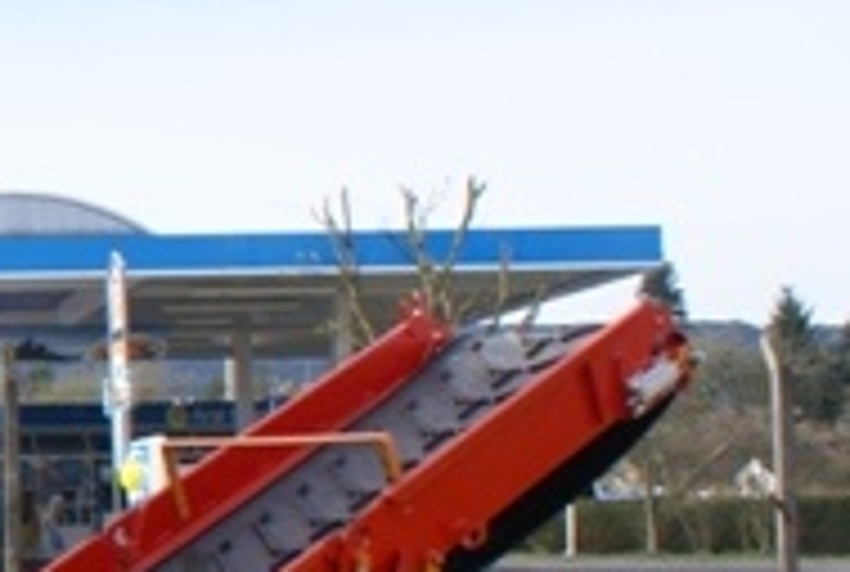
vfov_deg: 10.8
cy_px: 356
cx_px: -931
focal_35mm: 127
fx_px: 3006
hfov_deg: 13.4
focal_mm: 20
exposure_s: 1/125
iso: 100
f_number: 10
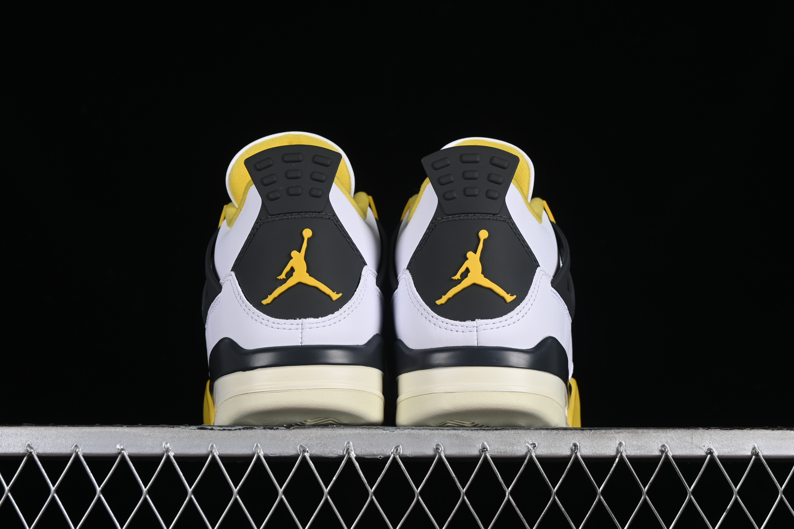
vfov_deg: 18.2
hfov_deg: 27.0
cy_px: 264
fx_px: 1654
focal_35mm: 75
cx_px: 397
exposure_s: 1/80
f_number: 8
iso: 160
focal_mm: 50
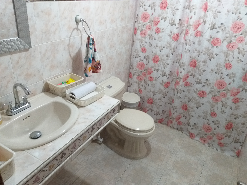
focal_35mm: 26
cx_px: 124
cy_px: 92
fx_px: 186
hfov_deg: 67.3
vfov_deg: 53.1
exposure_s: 1/24
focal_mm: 3.93
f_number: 1.7
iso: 200
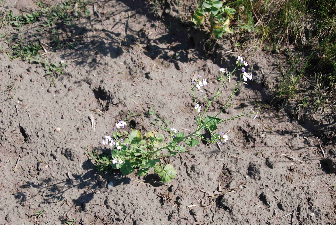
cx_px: 168
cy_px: 112
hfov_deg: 37.8
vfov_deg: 25.8
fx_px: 491
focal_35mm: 52
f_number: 7.1
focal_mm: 35
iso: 100
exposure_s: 1/200
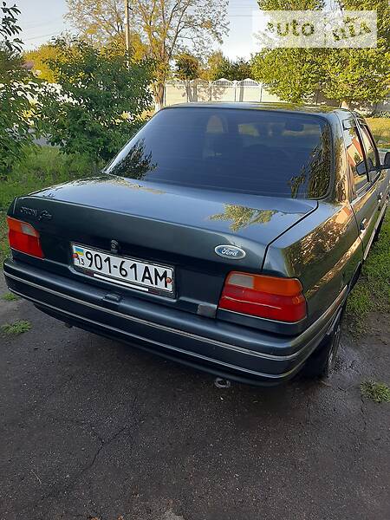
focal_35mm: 27
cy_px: 260
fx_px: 406
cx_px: 195
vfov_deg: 65.3
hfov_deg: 51.4
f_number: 1.7
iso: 40
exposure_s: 1/149
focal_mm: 3.9
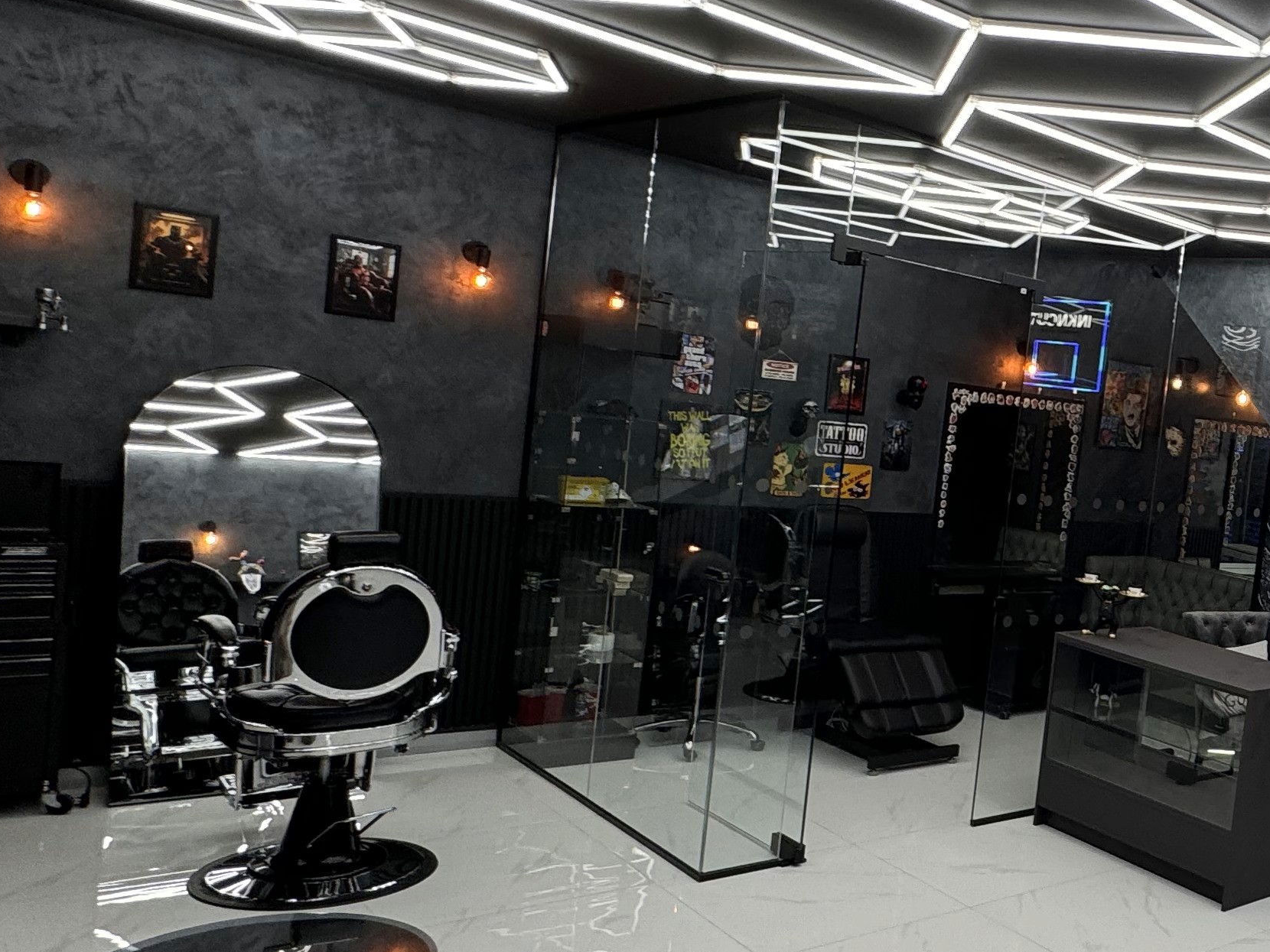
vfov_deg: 41.8
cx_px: 1317
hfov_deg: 44.4
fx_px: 1247
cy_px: 505
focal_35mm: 34
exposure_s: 1/100
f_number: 2.2
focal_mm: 2.22
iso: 64
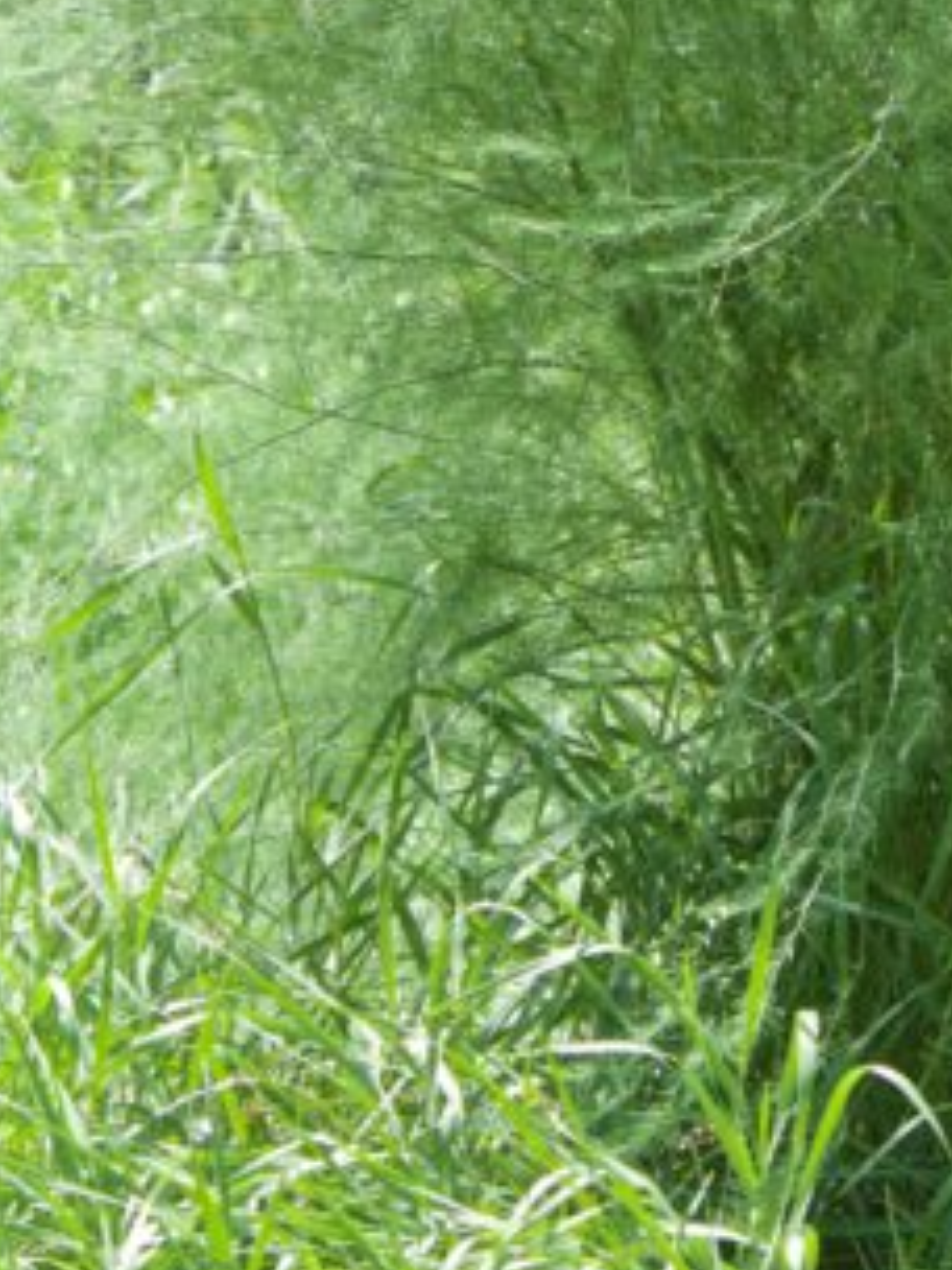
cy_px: -100
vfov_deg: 7.6
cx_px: 871
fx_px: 9497
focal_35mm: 259
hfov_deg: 5.7
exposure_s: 1/500
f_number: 8
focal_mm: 80
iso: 1250
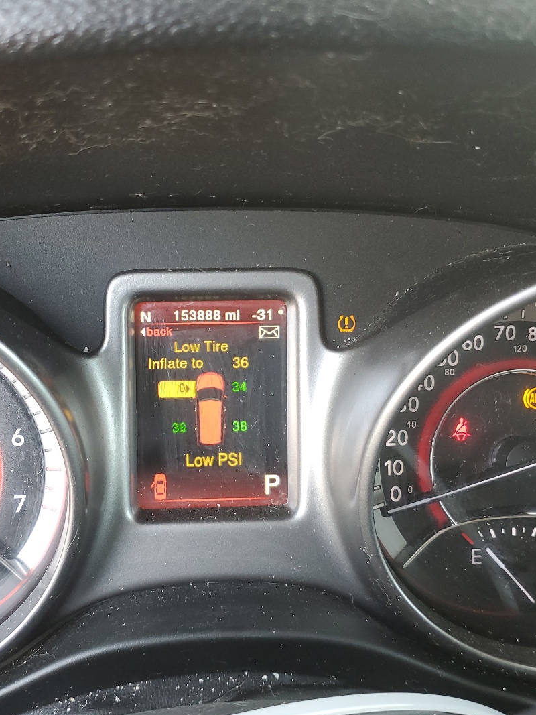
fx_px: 805
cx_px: 199
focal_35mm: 39
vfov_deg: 47.8
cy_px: 381
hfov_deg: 36.6
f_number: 1.5
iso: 68
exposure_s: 1/60.2
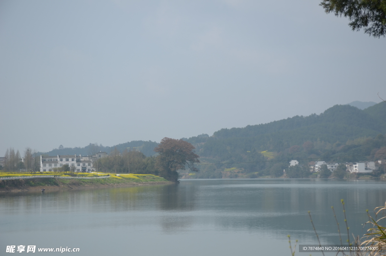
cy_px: 128
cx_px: 193
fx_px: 1204
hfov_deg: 18.2
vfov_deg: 12.1
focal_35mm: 112
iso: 160
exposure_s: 1/750
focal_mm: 75
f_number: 6.7
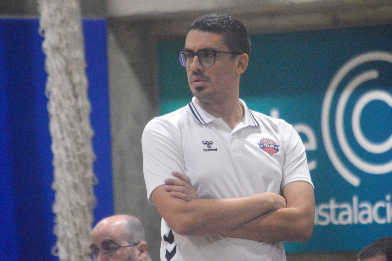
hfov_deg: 5.1
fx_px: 4408
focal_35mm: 405
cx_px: 196
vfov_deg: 3.4
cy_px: 130
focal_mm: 270
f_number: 6.3
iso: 3200
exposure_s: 1/500
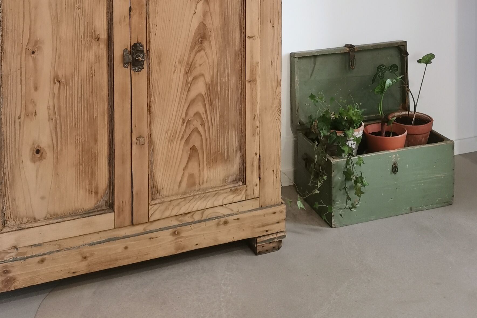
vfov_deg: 21.2
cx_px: 253
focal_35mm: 58
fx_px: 768
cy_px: -96
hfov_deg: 34.5
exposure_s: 1/40
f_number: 1.6
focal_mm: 5.56
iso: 320
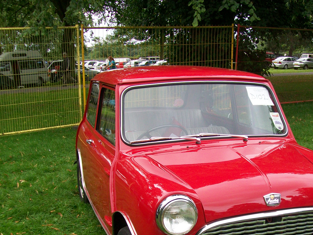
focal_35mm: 53
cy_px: 172
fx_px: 479
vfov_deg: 27.2
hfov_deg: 36.0
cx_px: 194
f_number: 2.7
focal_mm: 6
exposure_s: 1/200
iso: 64
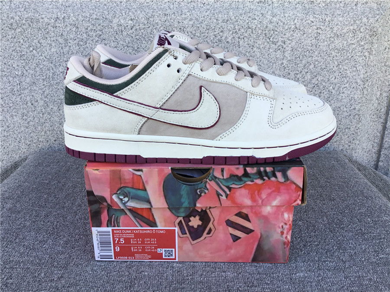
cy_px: 146
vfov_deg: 45.4
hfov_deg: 58.4
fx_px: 349
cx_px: 195
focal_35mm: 31
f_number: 2.4
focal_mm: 3.3
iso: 25
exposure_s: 1/118
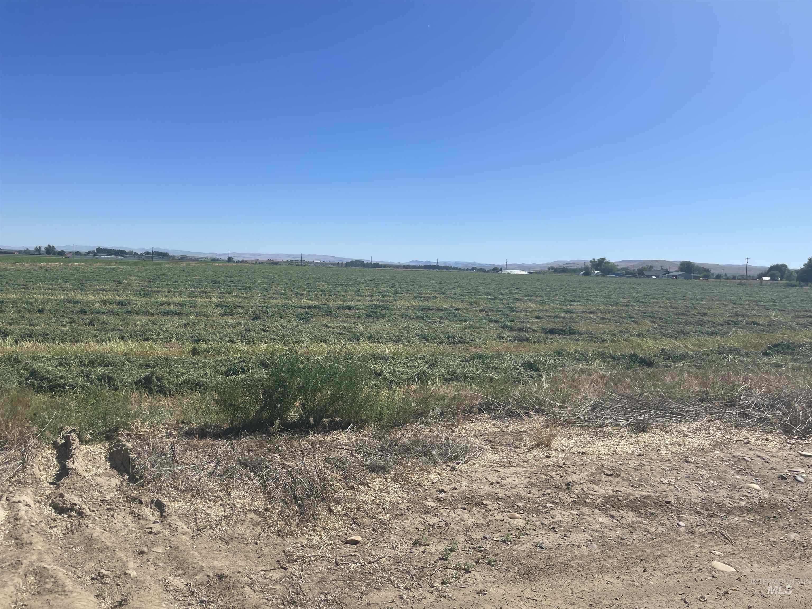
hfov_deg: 69.4
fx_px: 586
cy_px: 304
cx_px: 406
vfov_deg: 54.9
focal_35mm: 25
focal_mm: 5.1
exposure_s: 1/5128
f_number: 1.6
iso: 32
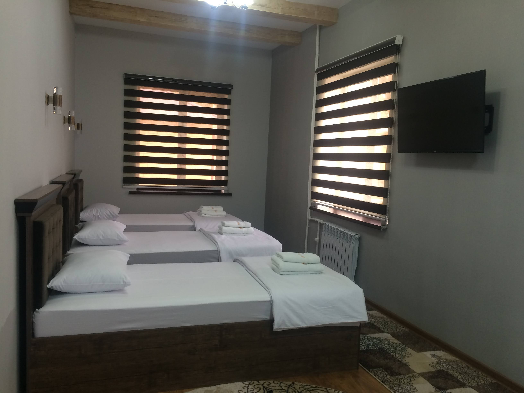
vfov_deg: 48.2
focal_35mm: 29
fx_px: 439
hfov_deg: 61.7
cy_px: 196
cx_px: 262
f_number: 2.2
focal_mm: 4.15
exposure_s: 1/33
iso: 100
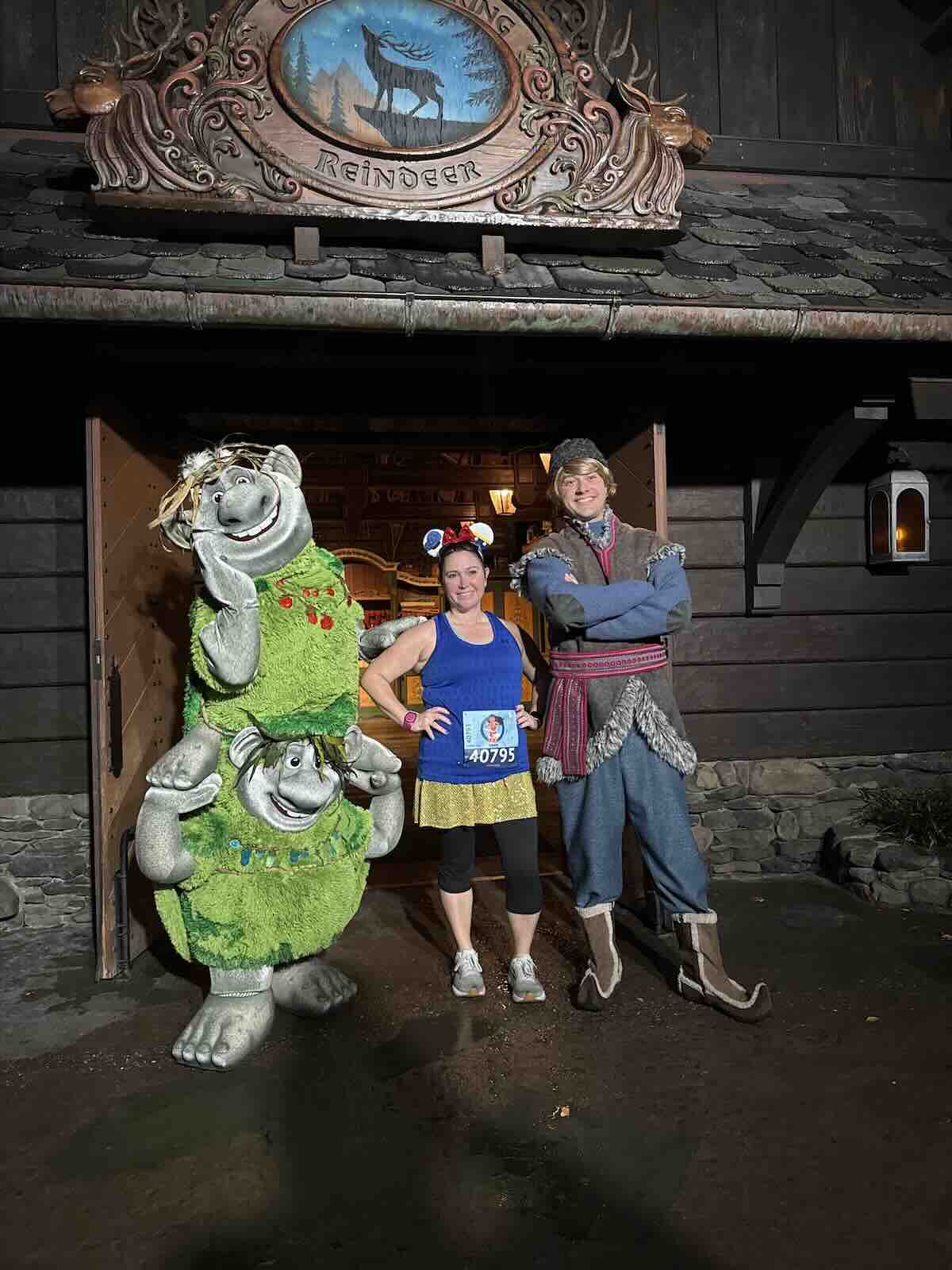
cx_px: 476
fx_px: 880
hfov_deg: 56.8
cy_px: 635
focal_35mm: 24
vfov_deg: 71.6
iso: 640
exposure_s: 1/60
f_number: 1.78
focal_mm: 6.76
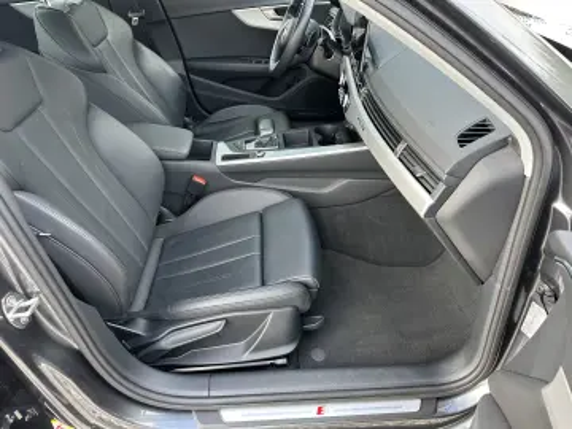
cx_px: 286
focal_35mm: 24
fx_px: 397
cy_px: 214
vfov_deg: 56.8
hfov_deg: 71.6
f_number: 1.78
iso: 125
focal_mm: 6.86
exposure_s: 1/121
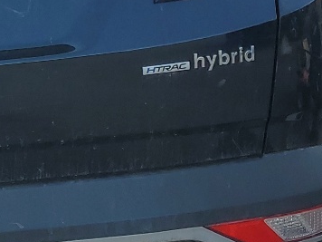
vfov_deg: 12.6
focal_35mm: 117
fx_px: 1088
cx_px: -109
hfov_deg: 15.9
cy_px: 27
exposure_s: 1/1667
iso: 50
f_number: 1.5
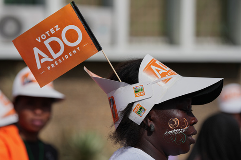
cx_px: 120
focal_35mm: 153
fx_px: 1024
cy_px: 80
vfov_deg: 9.0
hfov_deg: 13.4
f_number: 4
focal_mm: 153
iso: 100
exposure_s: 1/2000
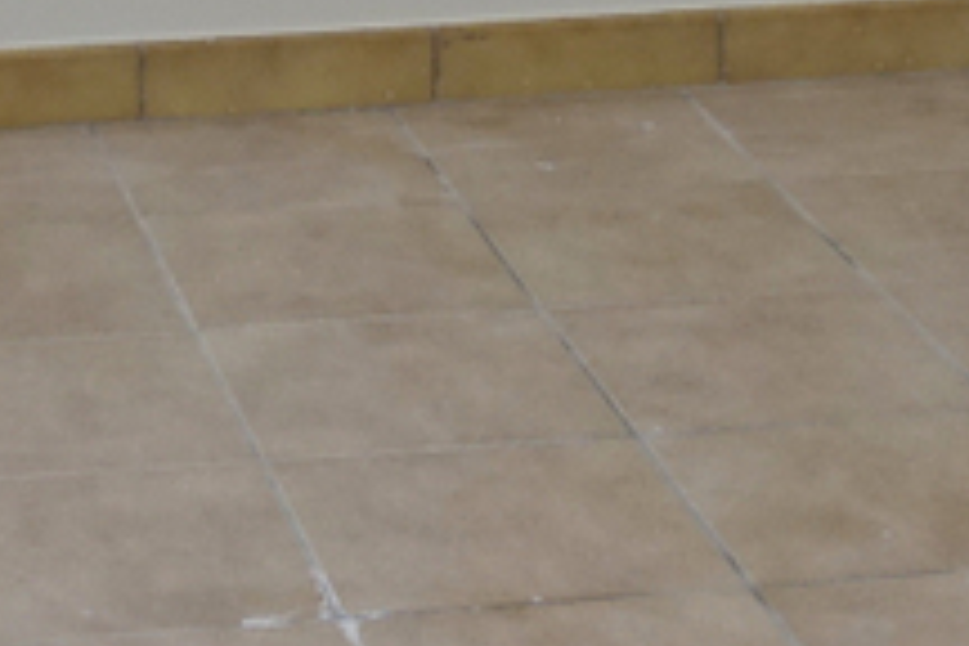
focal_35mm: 150
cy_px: -1041
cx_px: 197
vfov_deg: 8.2
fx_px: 4037
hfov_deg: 13.6
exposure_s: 1/60
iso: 125
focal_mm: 8.8
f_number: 2.8
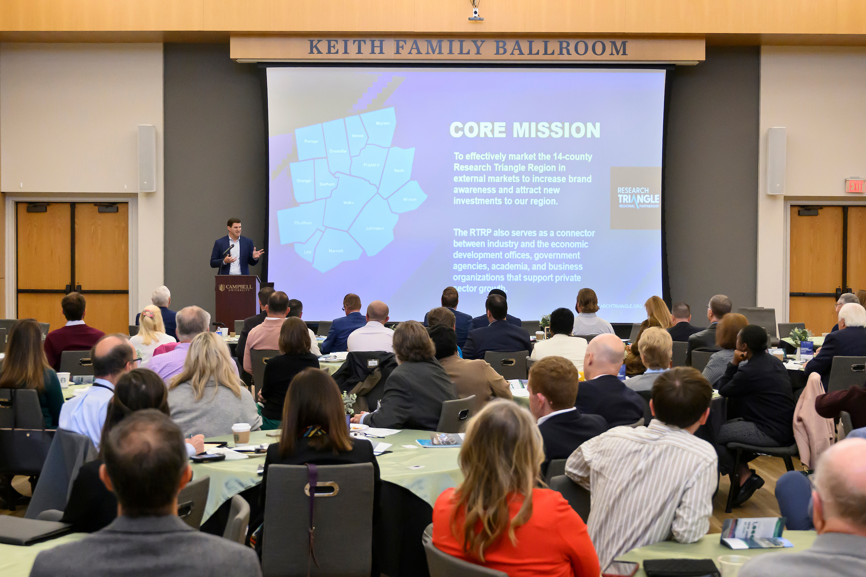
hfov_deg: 38.9
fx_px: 1227
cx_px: 433
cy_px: 288
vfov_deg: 26.5
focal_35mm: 51
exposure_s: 1/200
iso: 2800
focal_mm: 34.5
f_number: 4
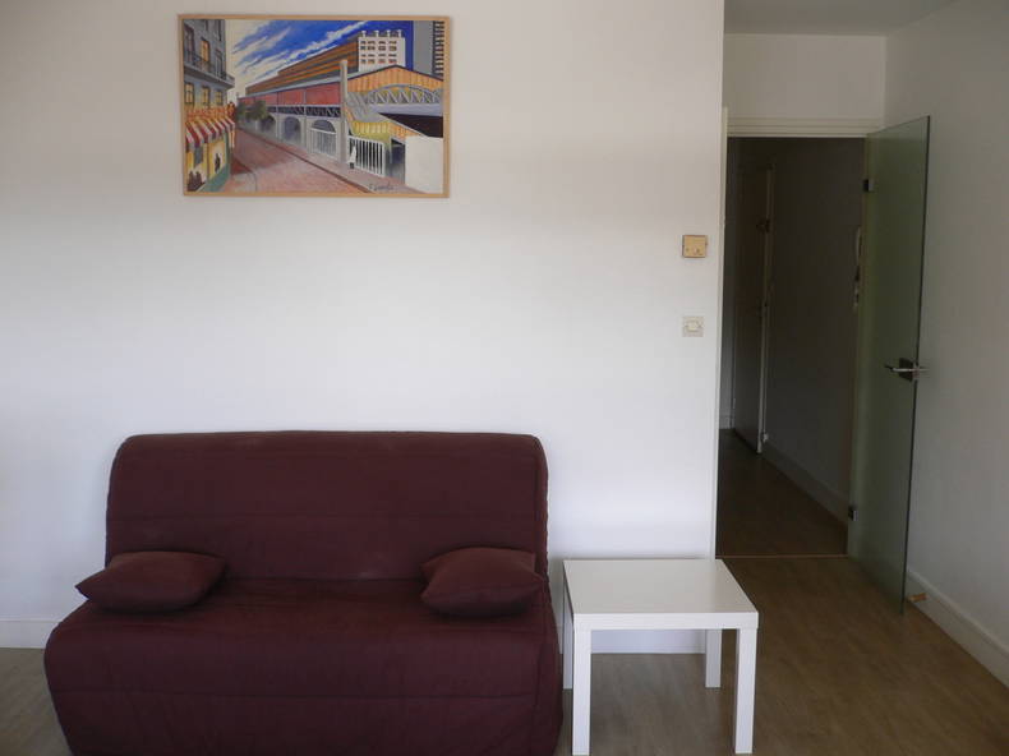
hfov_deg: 52.6
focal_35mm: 35
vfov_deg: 40.7
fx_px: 1020
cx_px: 504
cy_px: 378
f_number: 2.8
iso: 100
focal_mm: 5.8
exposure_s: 1/80
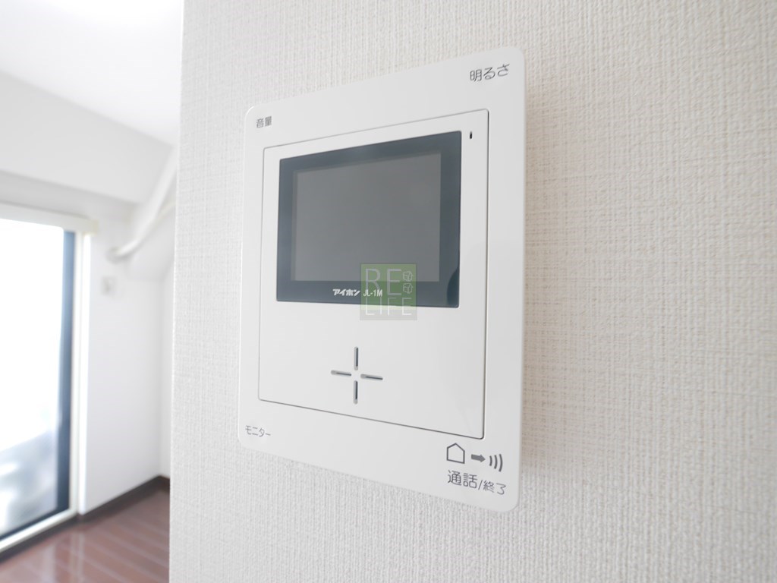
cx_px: 388
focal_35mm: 14
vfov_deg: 85.7
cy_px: 292
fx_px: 314
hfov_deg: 102.1
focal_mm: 7
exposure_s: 1/60
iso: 400
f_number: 4
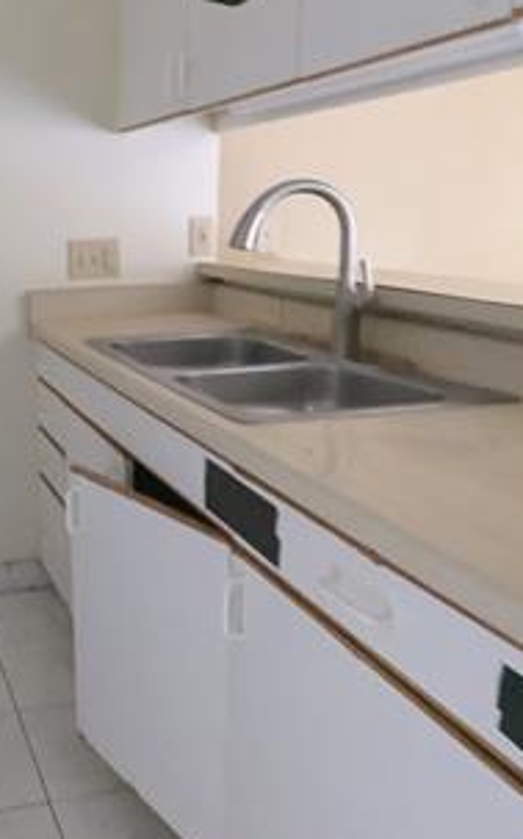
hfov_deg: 37.5
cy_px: 341
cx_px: -24
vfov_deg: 64.1
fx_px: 662
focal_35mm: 29
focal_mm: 1.95
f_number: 2.2
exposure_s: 1/43.4
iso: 669
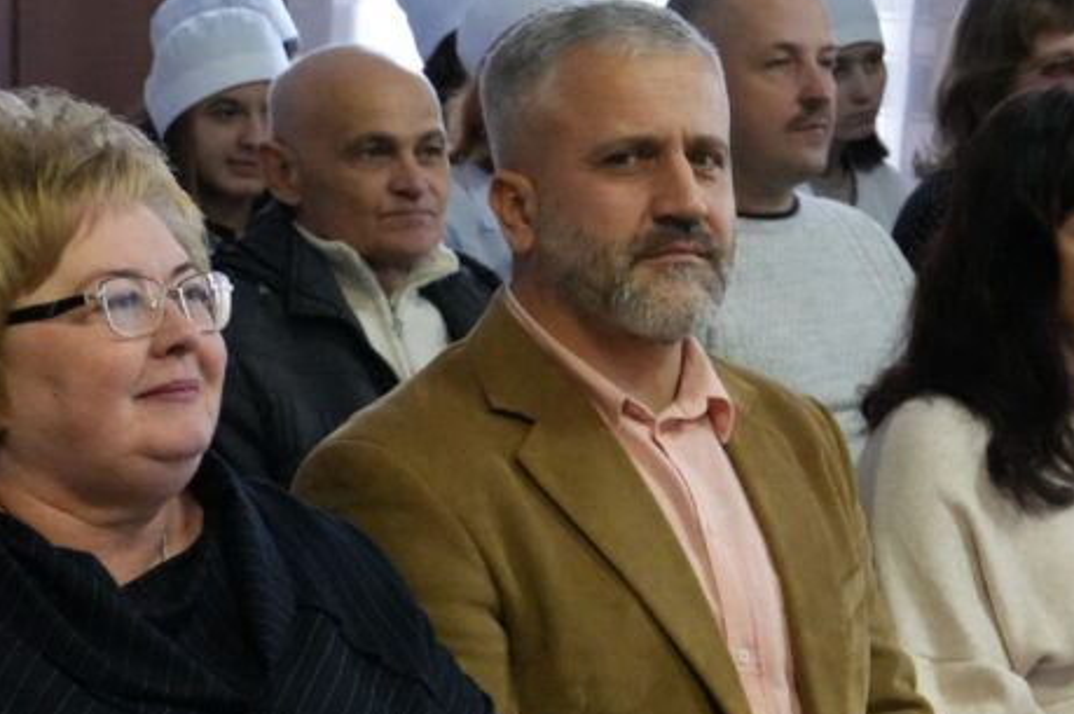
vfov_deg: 10.2
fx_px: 3993
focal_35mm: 134
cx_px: 765
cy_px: 630
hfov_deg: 15.3
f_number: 7.1
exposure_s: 1/50
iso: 6400
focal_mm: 40
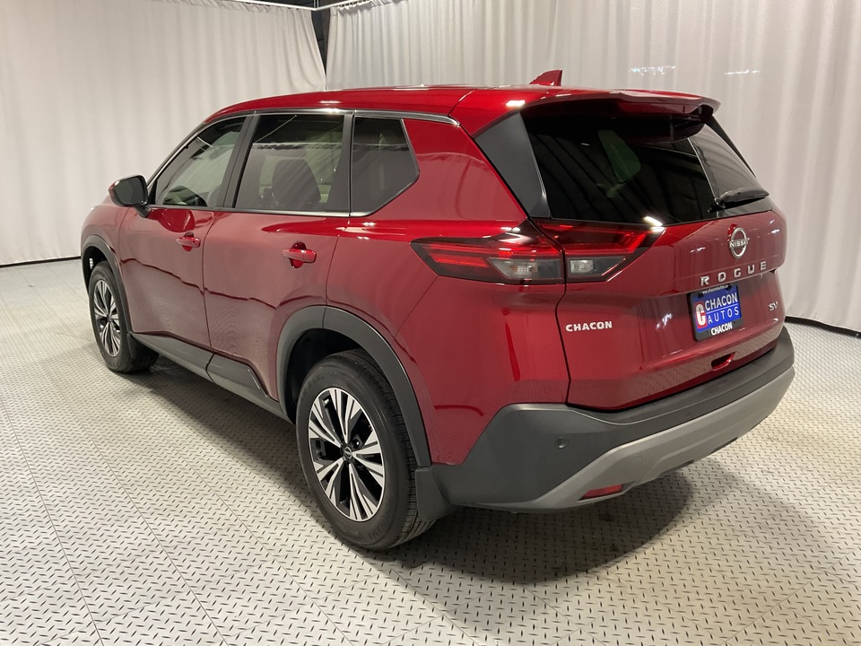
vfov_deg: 48.2
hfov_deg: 61.7
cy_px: 323
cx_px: 430
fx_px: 721
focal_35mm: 29
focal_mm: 3
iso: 125
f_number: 1.8
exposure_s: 1/60
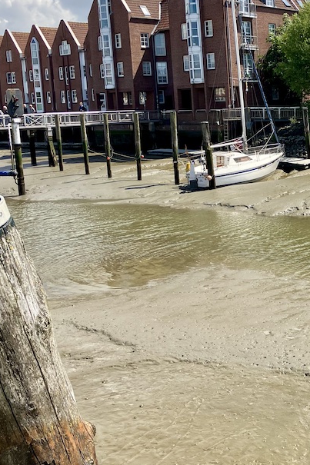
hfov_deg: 24.4
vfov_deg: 38.0
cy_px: 184
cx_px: 333
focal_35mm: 52
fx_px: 672
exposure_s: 1/1675
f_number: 1.8
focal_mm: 3.99
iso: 32
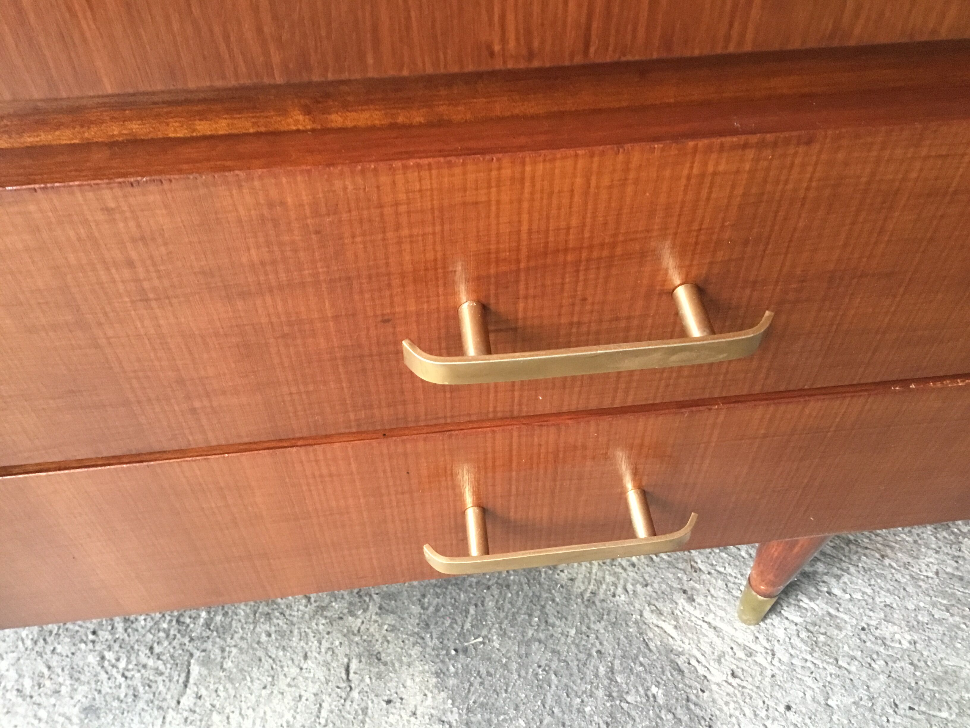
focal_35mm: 31
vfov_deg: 45.4
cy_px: 364
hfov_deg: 58.4
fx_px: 869
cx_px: 485
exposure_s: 1/20
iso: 250
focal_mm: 3.3
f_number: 2.4
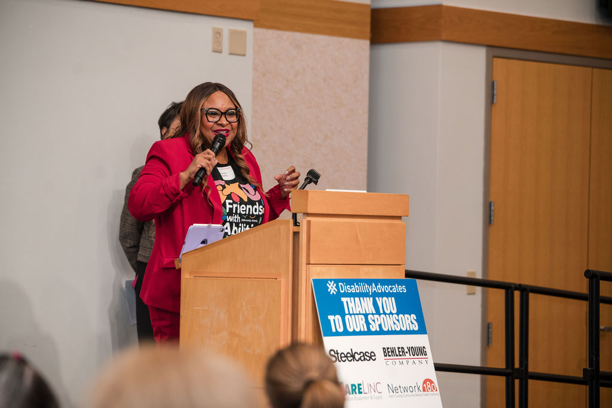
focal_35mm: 150
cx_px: 306
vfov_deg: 9.2
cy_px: 204
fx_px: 2550
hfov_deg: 13.7
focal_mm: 150
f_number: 4.5
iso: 1250
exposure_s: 1/200
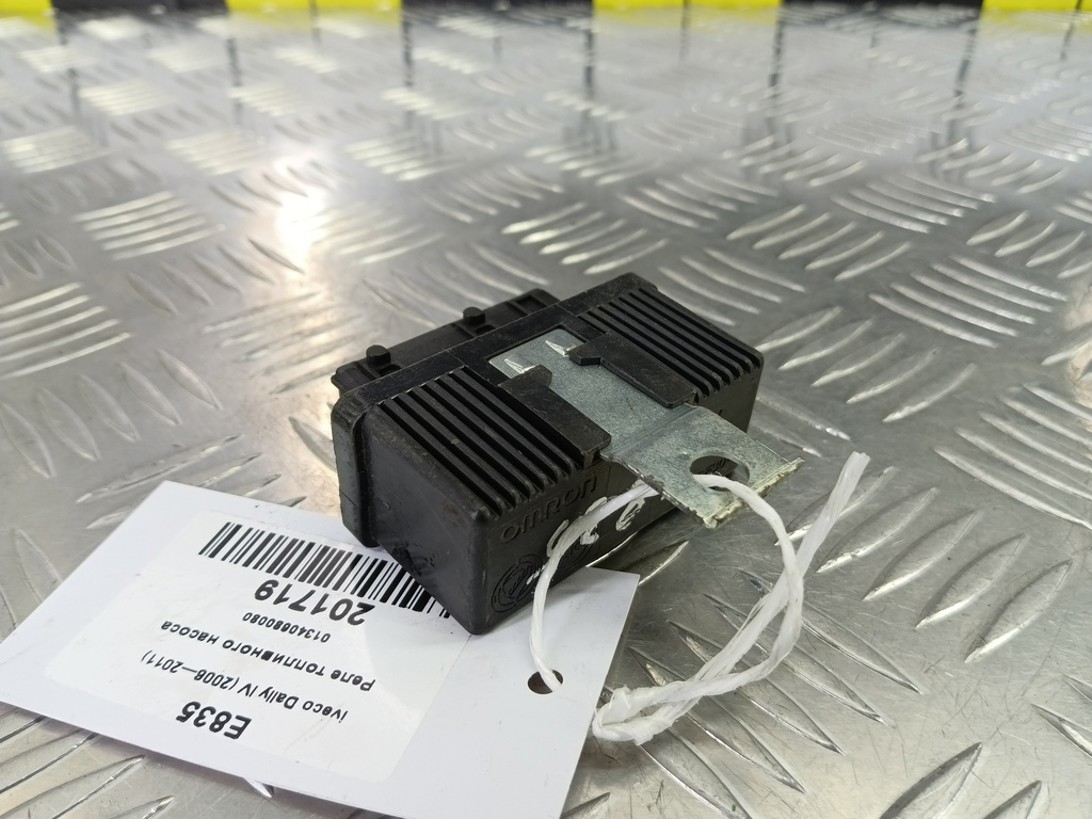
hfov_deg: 73.9
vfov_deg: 58.9
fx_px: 726
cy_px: 410
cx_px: 546
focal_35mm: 23
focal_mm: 4.11
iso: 130
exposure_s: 1/50
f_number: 1.6
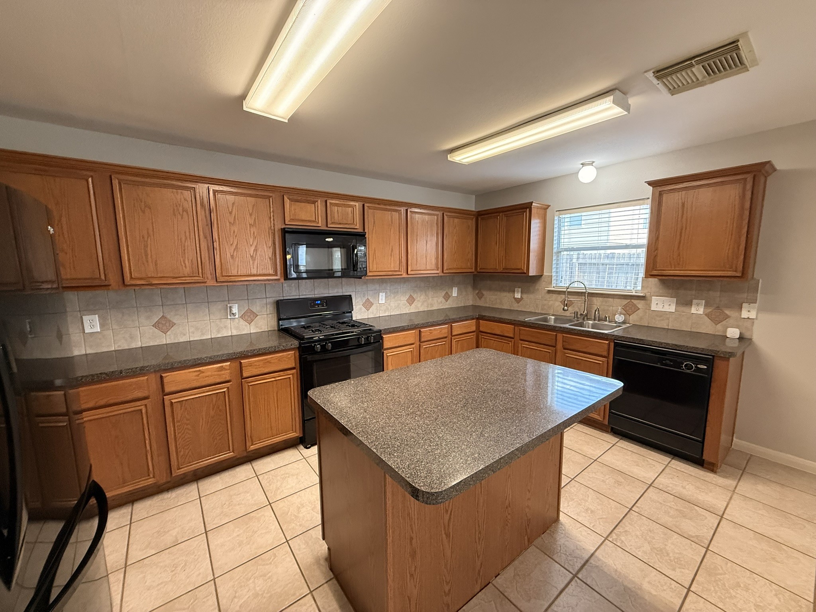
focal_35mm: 14
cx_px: 408
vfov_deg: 85.7
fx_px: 330
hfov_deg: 102.1
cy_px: 306
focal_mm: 2.22
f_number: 2.2
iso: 400
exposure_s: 1/120
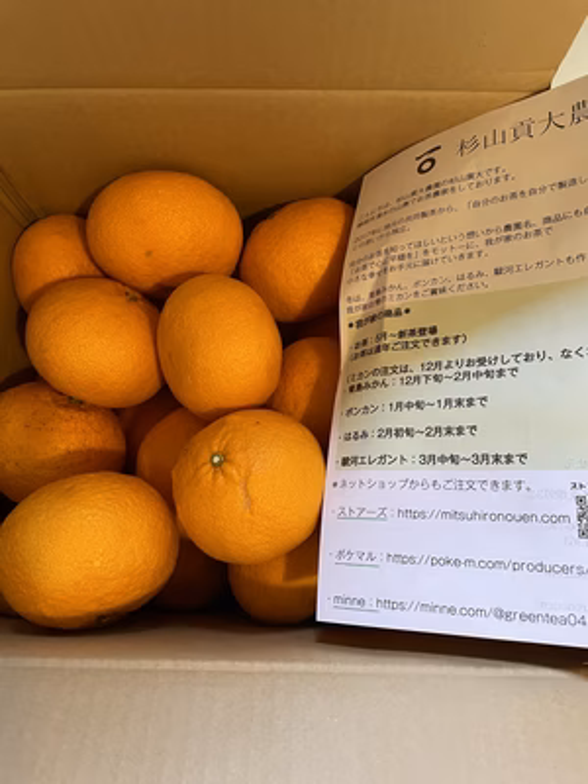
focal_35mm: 26
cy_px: 392
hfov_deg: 53.1
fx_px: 589
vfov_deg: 67.3
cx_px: 294
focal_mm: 4.2
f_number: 1.6
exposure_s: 1/50
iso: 250
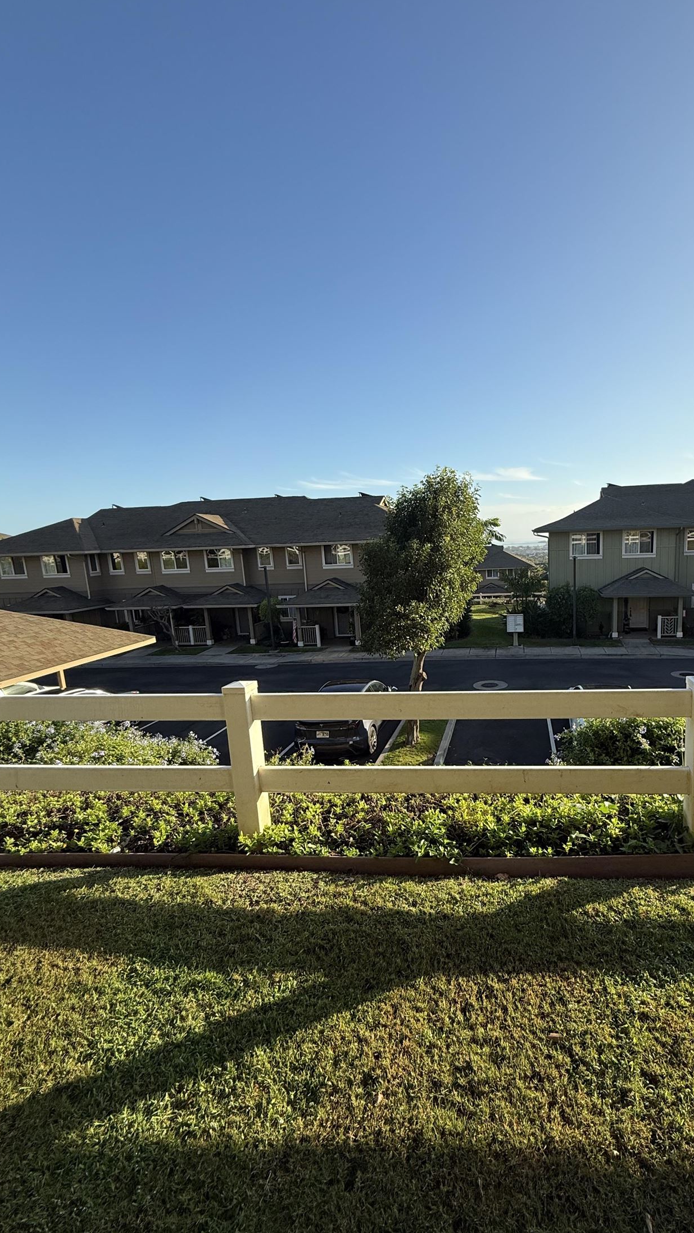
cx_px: 459
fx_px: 524
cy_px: 632
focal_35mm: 16
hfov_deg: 65.4
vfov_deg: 99.4
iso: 50
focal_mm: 2.22
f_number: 2.2
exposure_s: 1/1105
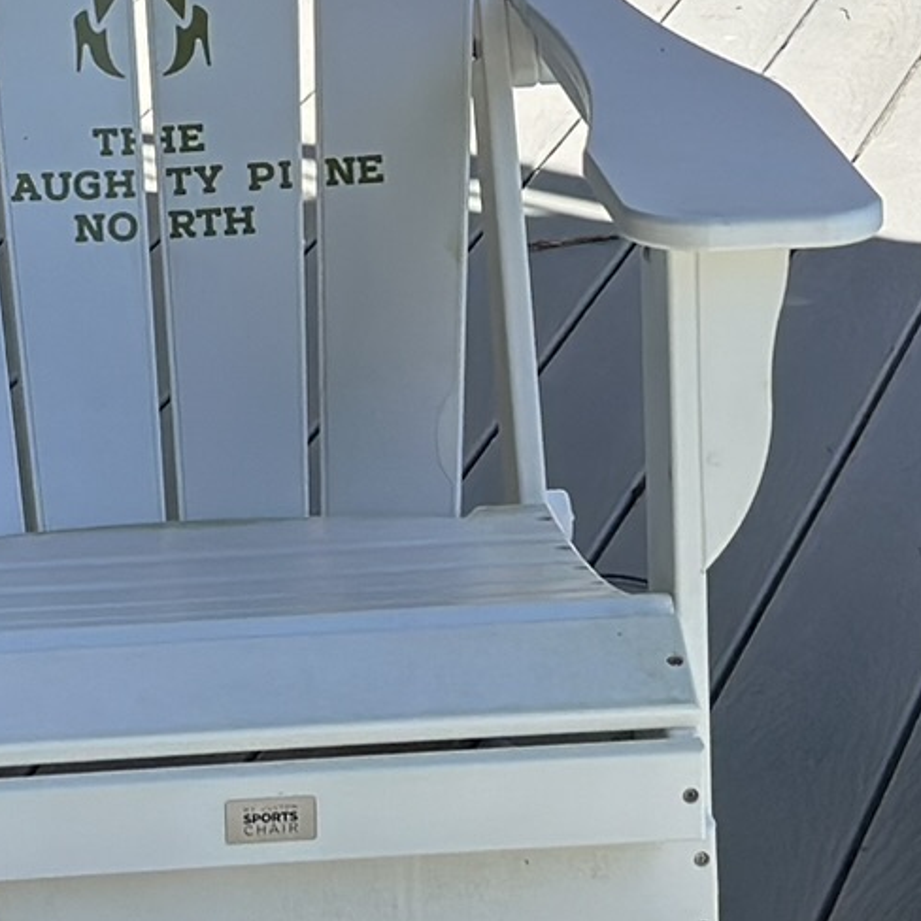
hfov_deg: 9.7
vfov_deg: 9.5
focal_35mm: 178
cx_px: -25
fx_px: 5358
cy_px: -525
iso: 80
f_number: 1.78
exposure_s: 1/1953
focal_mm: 6.86
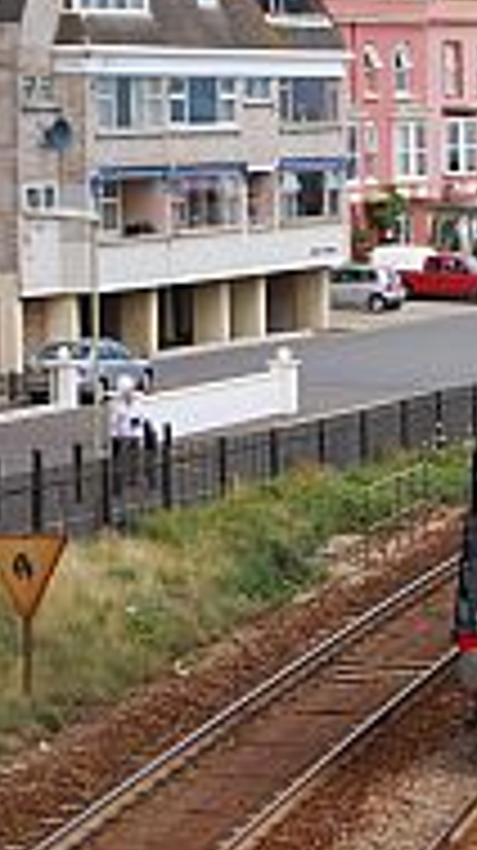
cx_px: 882
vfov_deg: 11.8
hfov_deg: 6.5
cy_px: 319
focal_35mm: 183
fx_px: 4127
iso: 200
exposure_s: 1/500
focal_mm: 55
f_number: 5.6
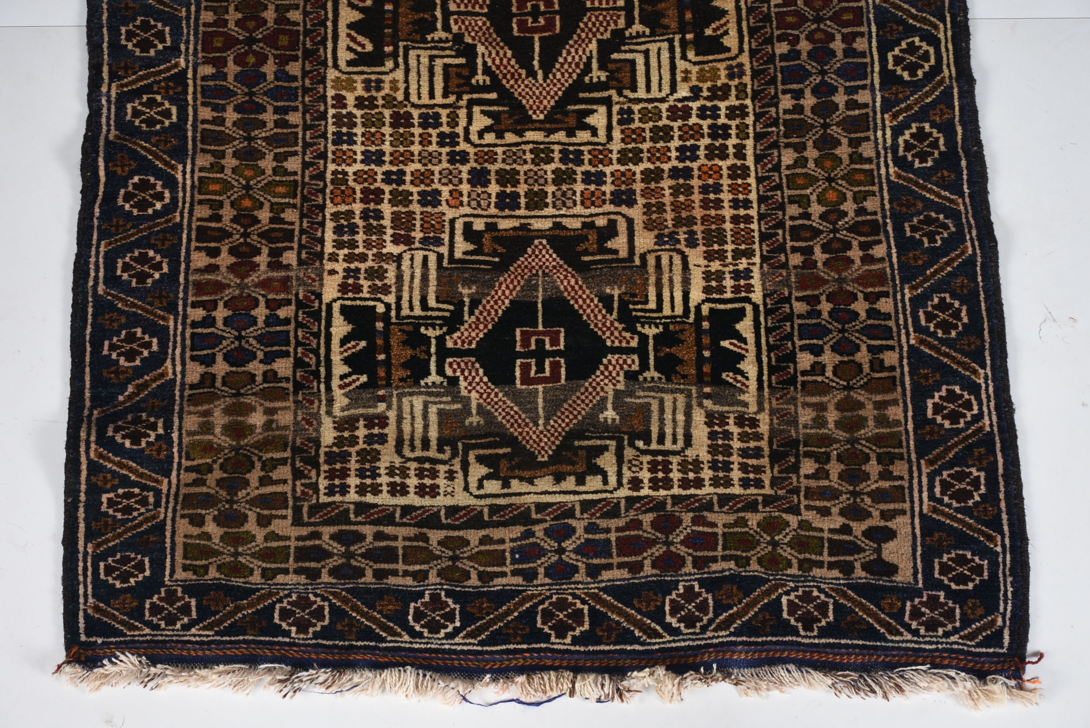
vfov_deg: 17.5
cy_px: 364
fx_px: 2363
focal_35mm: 78
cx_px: 545
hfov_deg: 26.0
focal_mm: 52
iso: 100
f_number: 7.1
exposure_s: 1/60
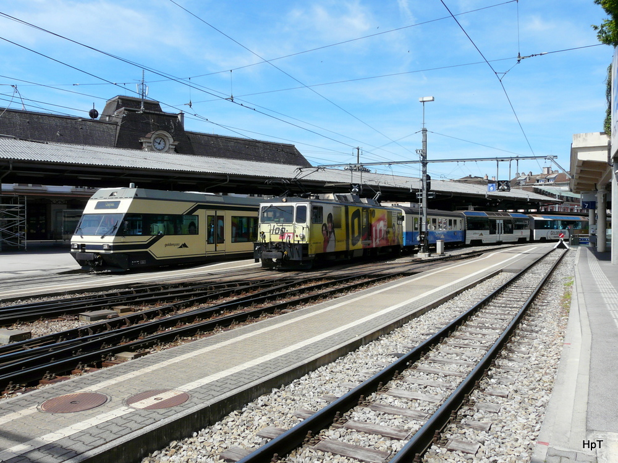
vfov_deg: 48.2
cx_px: 309
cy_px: 232
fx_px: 518
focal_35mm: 29
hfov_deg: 61.7
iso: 100
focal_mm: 4.7
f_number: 5.6
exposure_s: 1/400
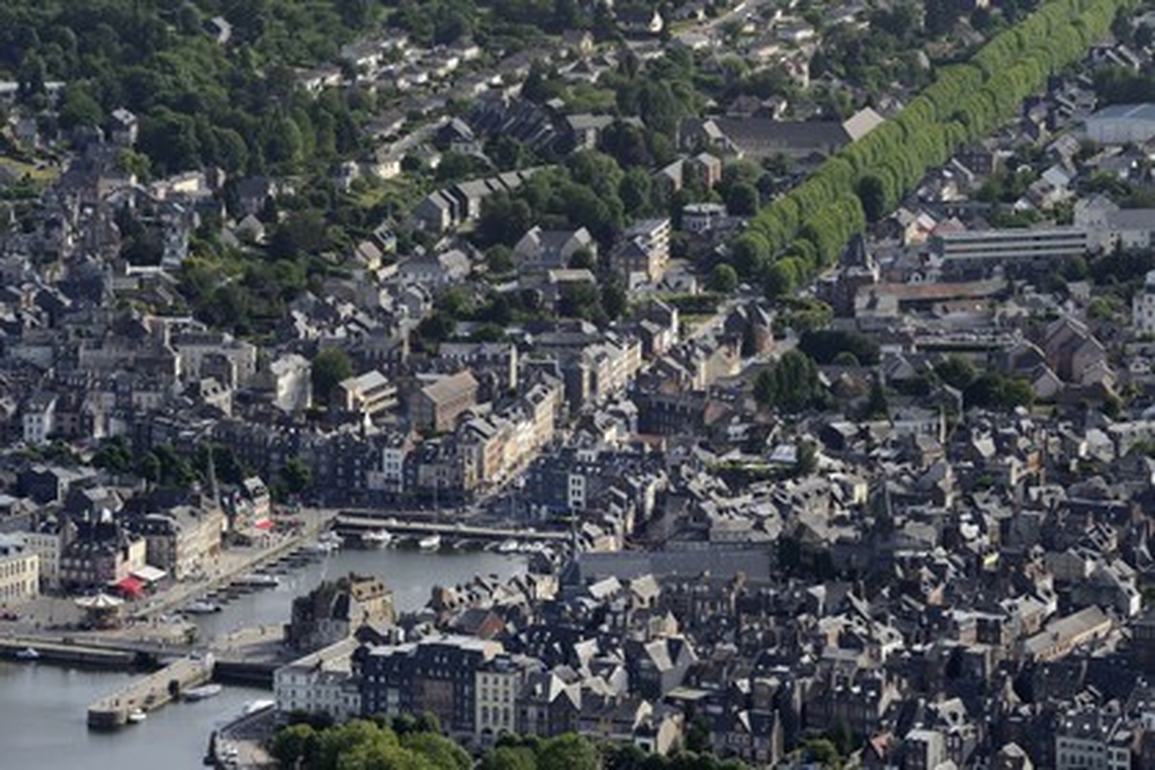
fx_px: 5614
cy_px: 385
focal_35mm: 175
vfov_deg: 7.8
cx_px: 578
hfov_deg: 11.7
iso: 400
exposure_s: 1/500
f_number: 8
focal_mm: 175
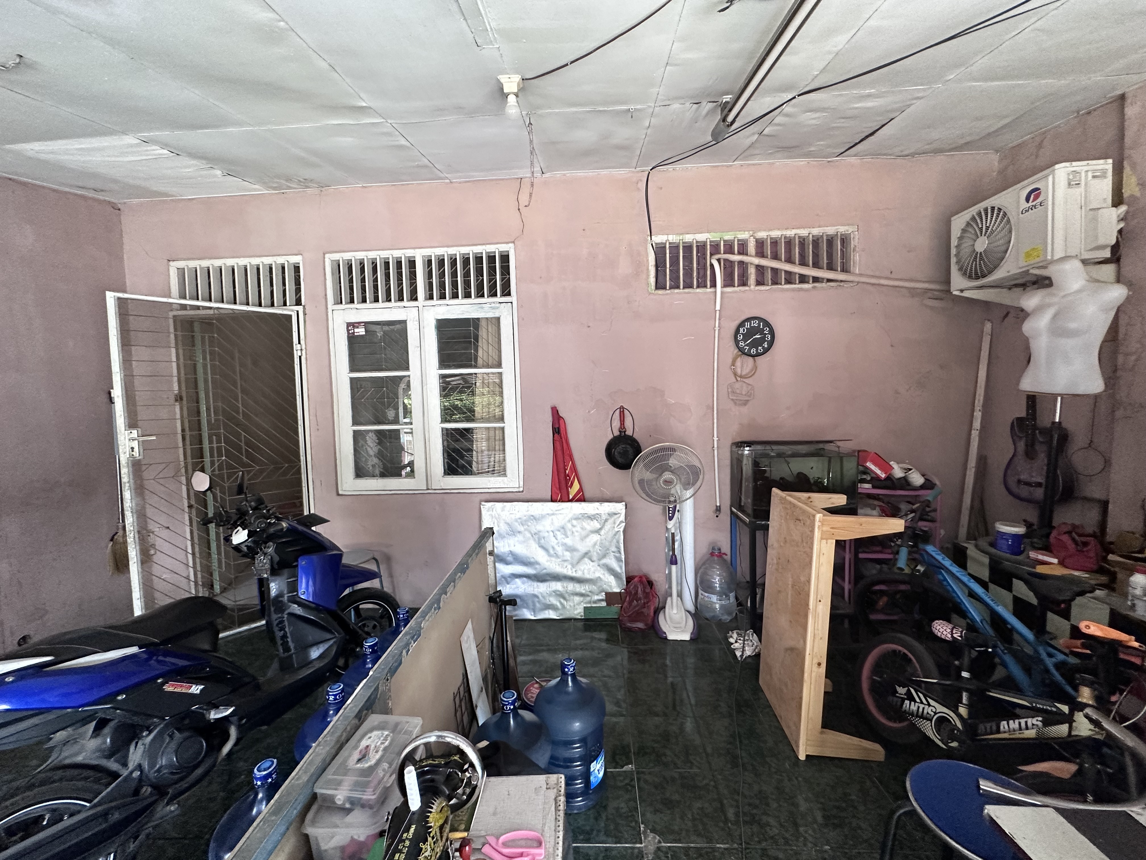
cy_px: 430
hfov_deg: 102.1
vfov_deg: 85.7
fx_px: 463
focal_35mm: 14
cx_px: 573
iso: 250
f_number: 2.2
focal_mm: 2.22
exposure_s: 1/99
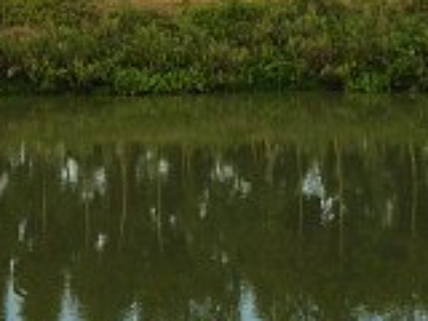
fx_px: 1162
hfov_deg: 20.6
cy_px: 19
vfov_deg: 15.5
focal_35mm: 94
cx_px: 80
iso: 125
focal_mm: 4.4
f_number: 2.8
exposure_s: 1/100
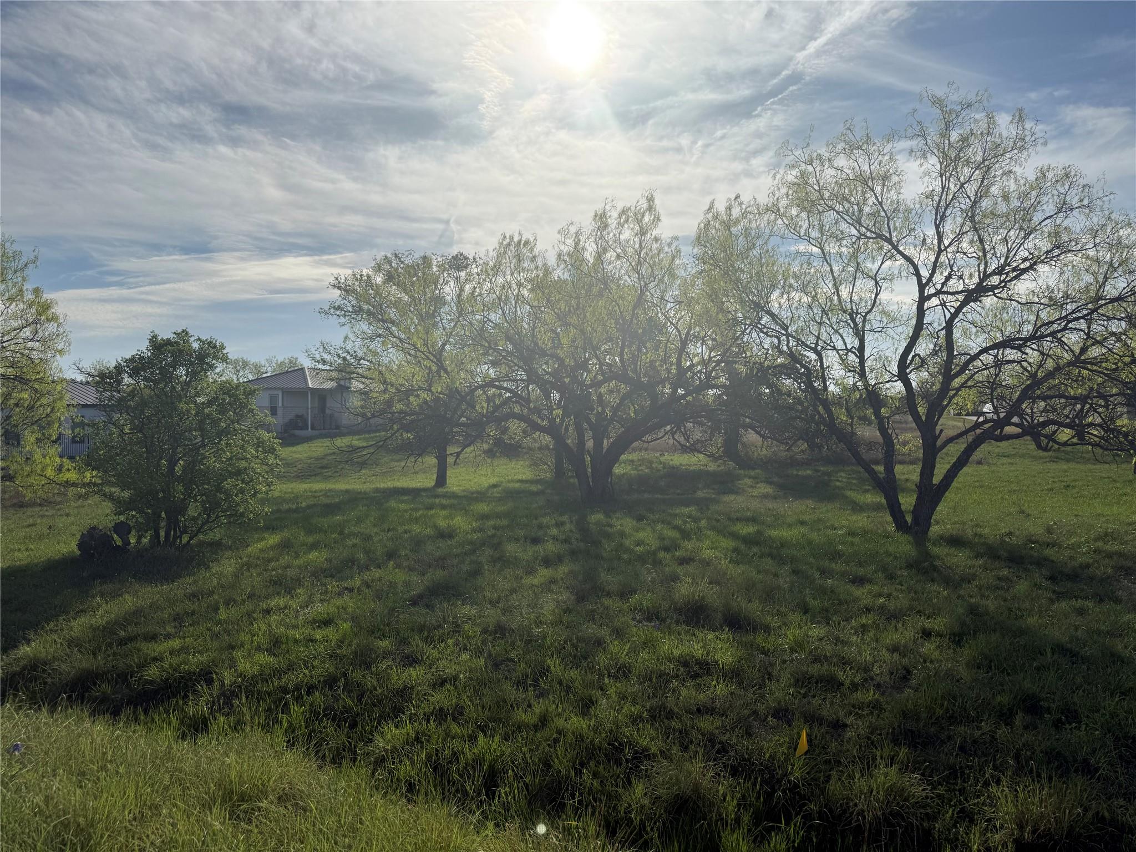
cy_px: 426
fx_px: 788
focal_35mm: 24
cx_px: 568
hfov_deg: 71.6
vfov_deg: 56.8
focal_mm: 6.76
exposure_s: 1/14286
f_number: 1.78
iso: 64
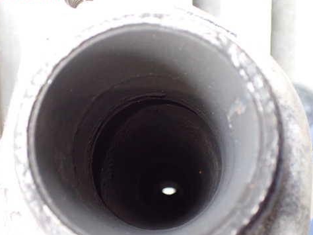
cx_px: 133
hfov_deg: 48.8
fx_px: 343
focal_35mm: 38
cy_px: 132
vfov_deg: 37.6
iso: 800
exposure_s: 1/125
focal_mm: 5.4
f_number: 2.3
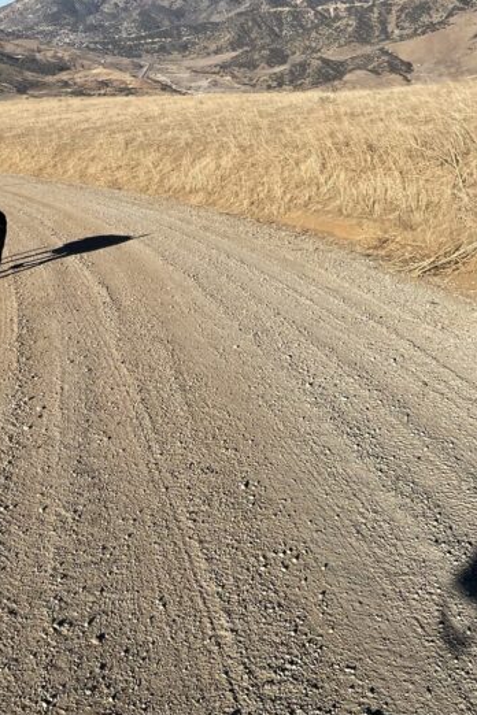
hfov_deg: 24.1
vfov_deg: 34.9
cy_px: 42
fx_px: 1053
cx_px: -26
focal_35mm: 53
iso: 32
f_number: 1.6
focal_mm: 4.2
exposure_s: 1/4000
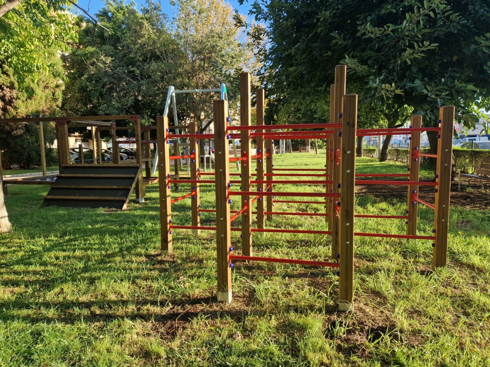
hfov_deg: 73.9
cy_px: 184
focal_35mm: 23
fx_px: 326
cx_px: 245
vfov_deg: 58.9
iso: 50
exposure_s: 1/310
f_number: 1.8
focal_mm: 5.4
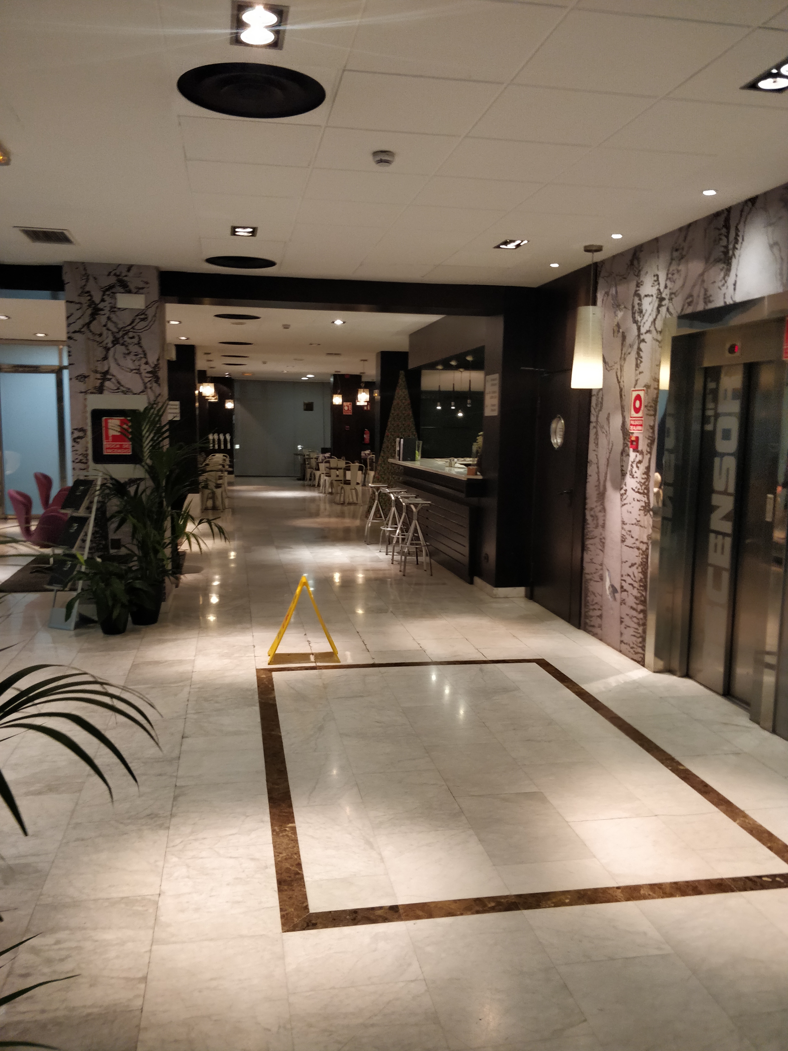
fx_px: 728
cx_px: 394
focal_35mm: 24
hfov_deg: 56.8
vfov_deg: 71.6
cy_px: 526
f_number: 1.7
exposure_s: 1/50
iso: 640
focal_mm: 4.1
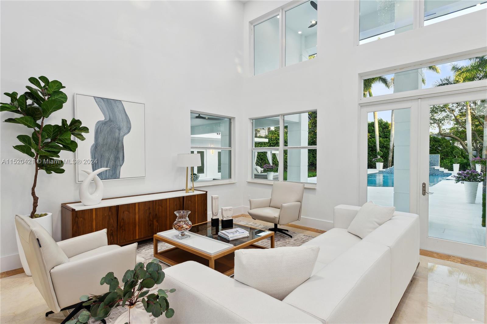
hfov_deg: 90.0
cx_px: 244
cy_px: 162
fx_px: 243
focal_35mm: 18
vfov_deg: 67.4
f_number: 8
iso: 100
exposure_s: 1/5
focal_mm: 12
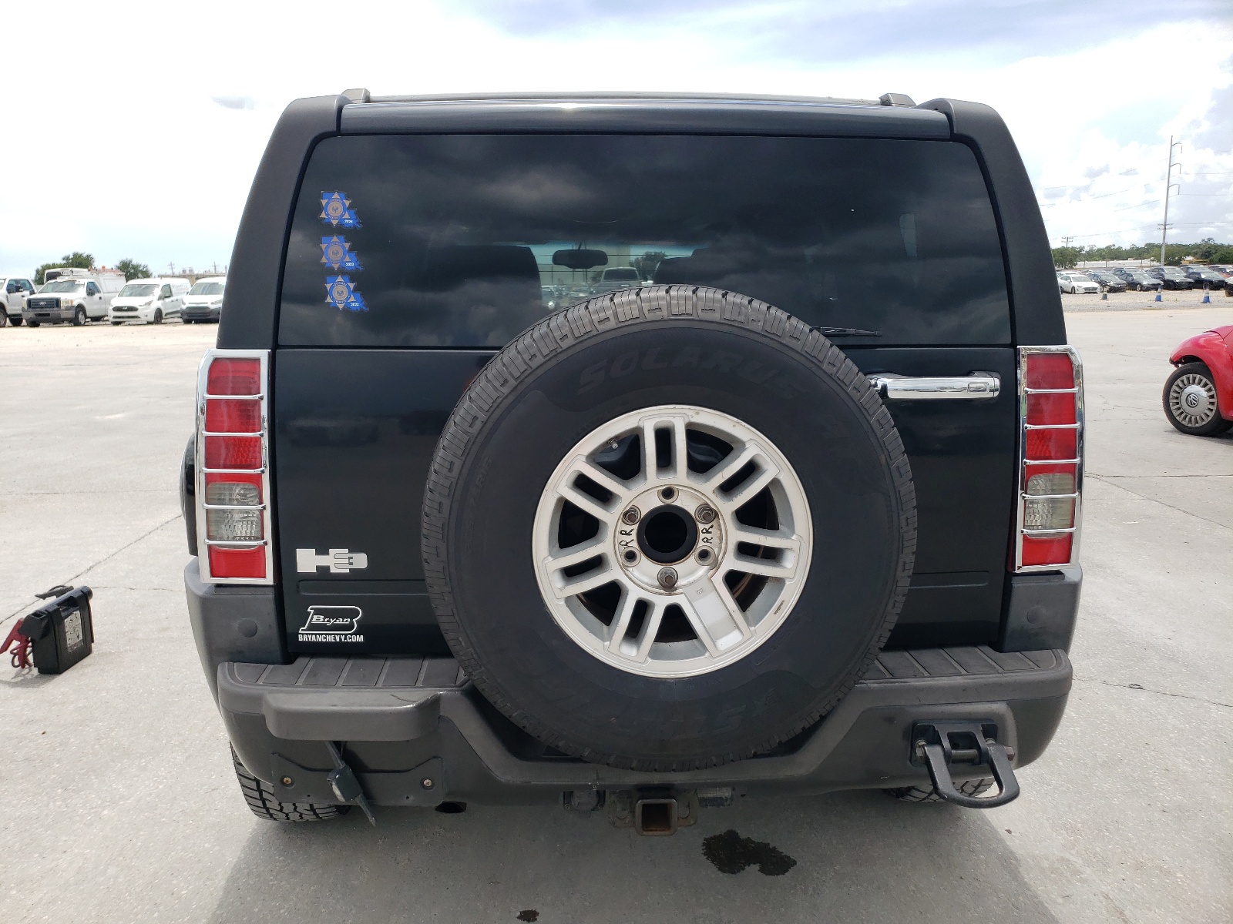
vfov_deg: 53.1
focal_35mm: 26
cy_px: 462
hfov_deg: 67.3
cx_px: 616
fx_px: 926
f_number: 1.5
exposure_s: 1/2000
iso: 50
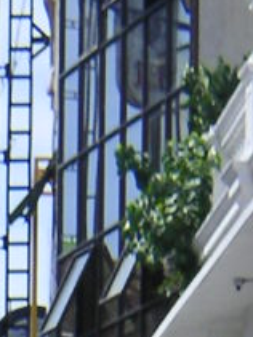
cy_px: 604
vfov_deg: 5.1
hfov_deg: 3.8
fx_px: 3736
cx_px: -323
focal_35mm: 383
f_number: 6.7
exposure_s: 1/180
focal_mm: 9.8
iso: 50
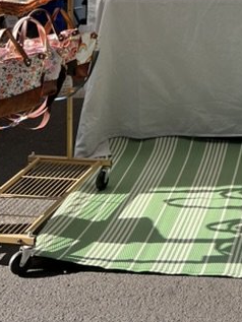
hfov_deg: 16.8
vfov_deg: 20.5
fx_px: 782
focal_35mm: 84
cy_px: -135
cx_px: 296
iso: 50
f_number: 1.5
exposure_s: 1/1311
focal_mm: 5.7
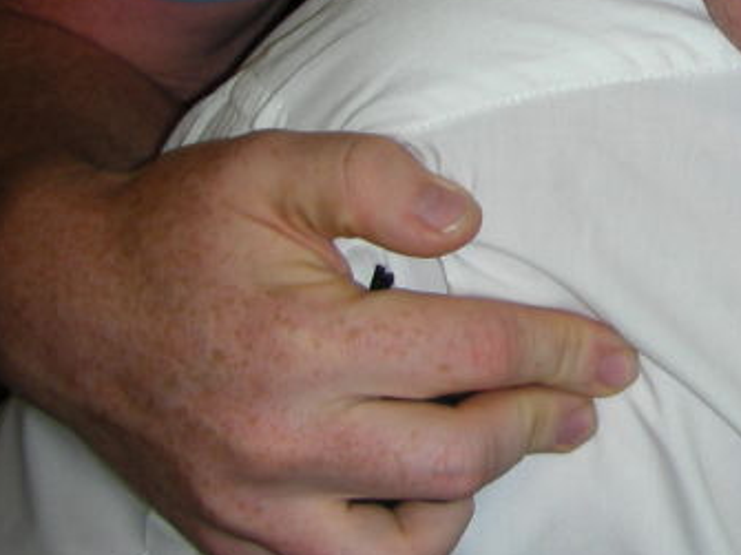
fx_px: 2290
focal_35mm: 107
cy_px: -175
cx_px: 1084
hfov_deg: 16.8
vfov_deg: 13.3
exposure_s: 1/60.1
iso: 50
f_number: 3
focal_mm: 5.8
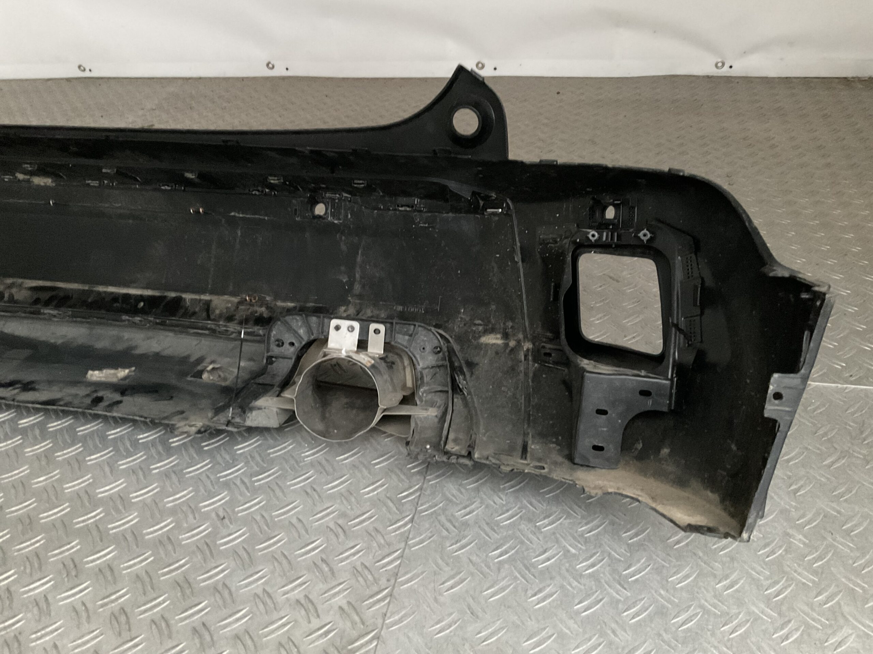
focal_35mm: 29
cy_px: 327
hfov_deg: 61.7
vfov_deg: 48.2
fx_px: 731
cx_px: 436
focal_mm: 3
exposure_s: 1/20
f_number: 1.8
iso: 500
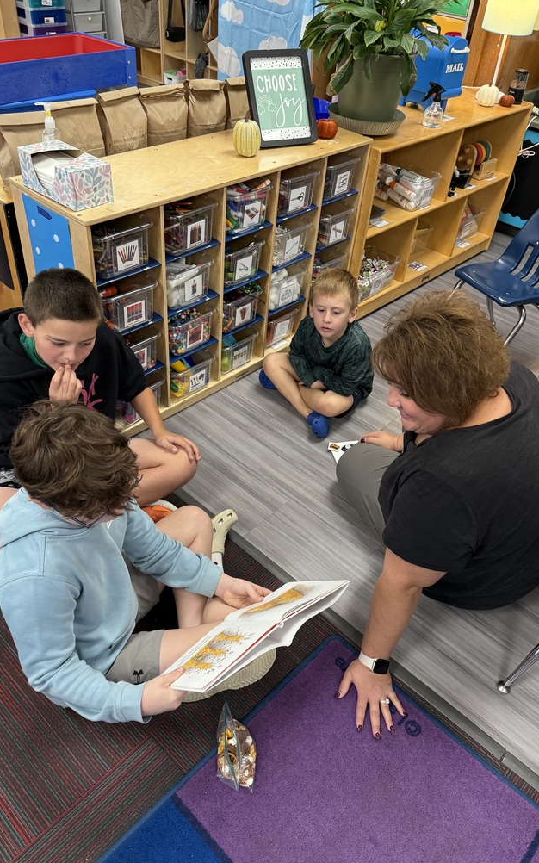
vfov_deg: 70.4
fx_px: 611
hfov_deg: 47.6
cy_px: 438
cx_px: 265
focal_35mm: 26
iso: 250
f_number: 1.78
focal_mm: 6.76
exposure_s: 1/60
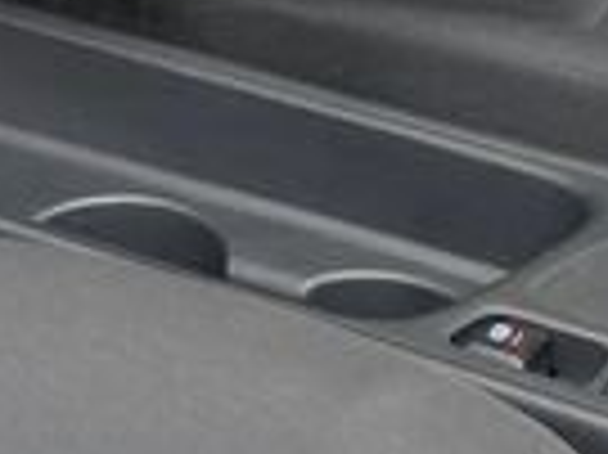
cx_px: -378
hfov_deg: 10.8
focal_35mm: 175
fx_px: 3071
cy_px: -575
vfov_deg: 7.9
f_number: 1.7
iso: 500
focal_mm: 6.3
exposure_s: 1/100
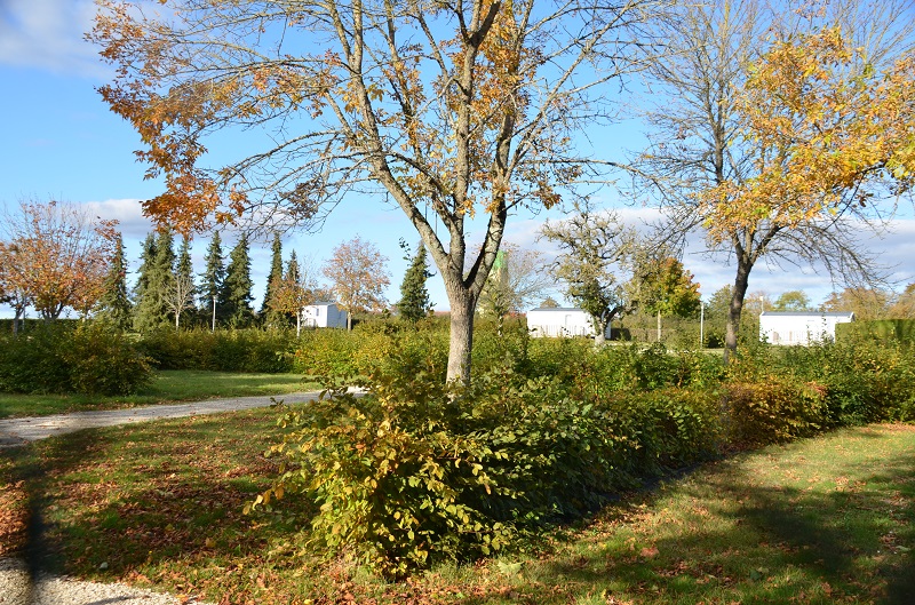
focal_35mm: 39
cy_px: 302
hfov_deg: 49.7
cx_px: 458
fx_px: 989
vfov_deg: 34.0
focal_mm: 26
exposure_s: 1/250
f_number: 8
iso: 160
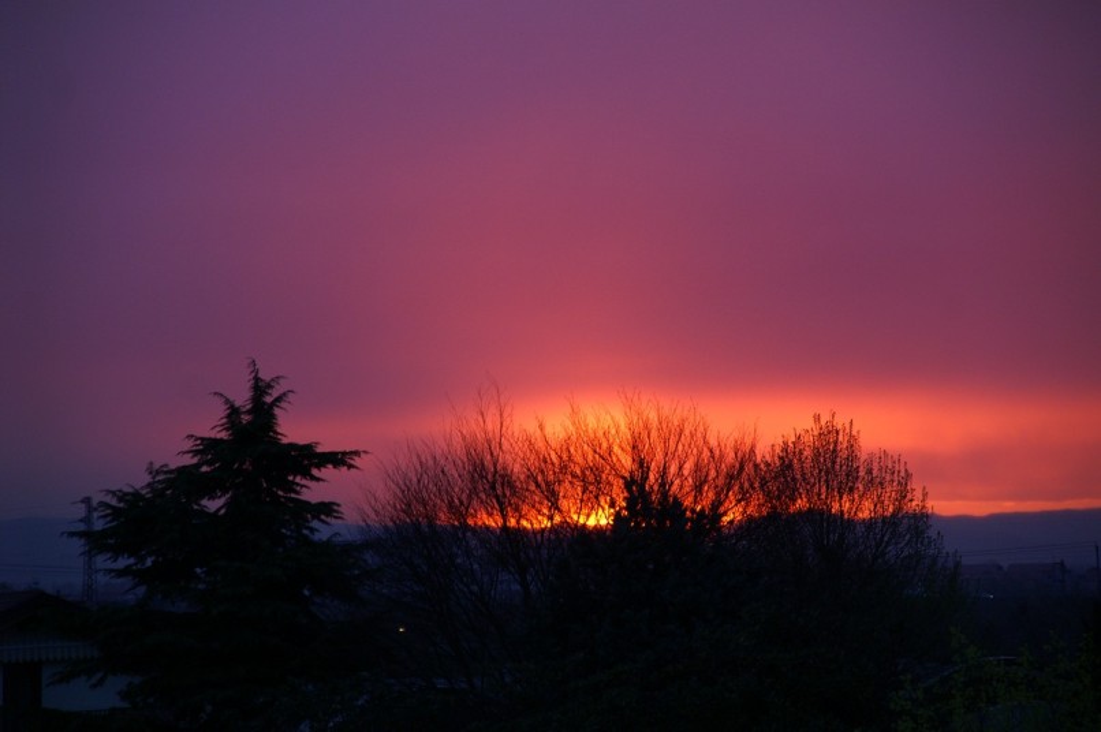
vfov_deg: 7.0
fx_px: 5959
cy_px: 366
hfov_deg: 10.6
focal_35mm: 195
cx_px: 550
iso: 400
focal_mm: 130
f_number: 5.6
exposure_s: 1/60
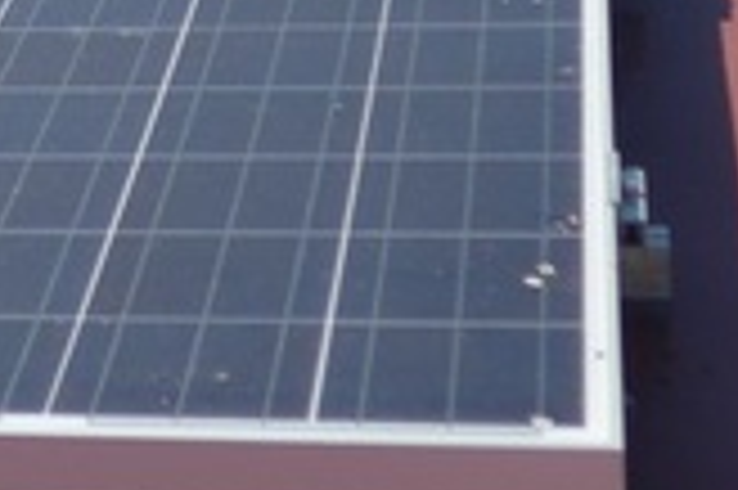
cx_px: -346
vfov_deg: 7.7
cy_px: -414
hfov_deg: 11.6
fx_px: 3502
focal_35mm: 171
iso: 80
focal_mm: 8
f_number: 2.8
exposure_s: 1/2000
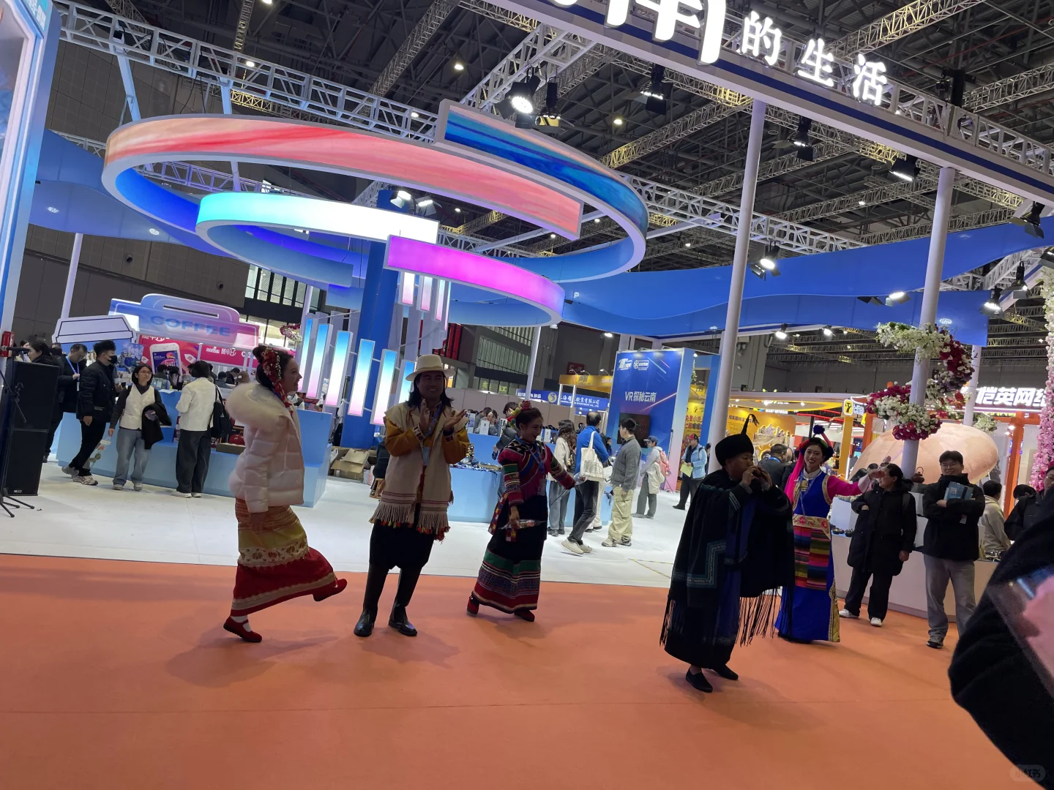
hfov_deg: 67.3
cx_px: 527
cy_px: 395
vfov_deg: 53.1
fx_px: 792
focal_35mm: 26
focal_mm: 4.2
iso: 50
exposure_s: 1/98
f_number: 1.6
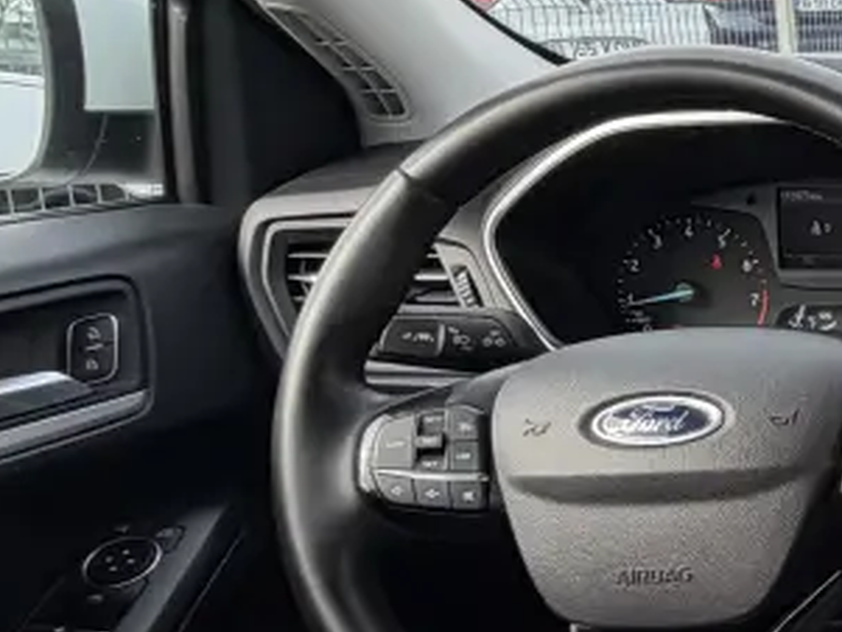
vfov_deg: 21.9
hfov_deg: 21.6
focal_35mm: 67
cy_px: 324
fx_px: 1630
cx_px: 1418
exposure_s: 1/264
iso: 50
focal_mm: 2.22
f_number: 2.2
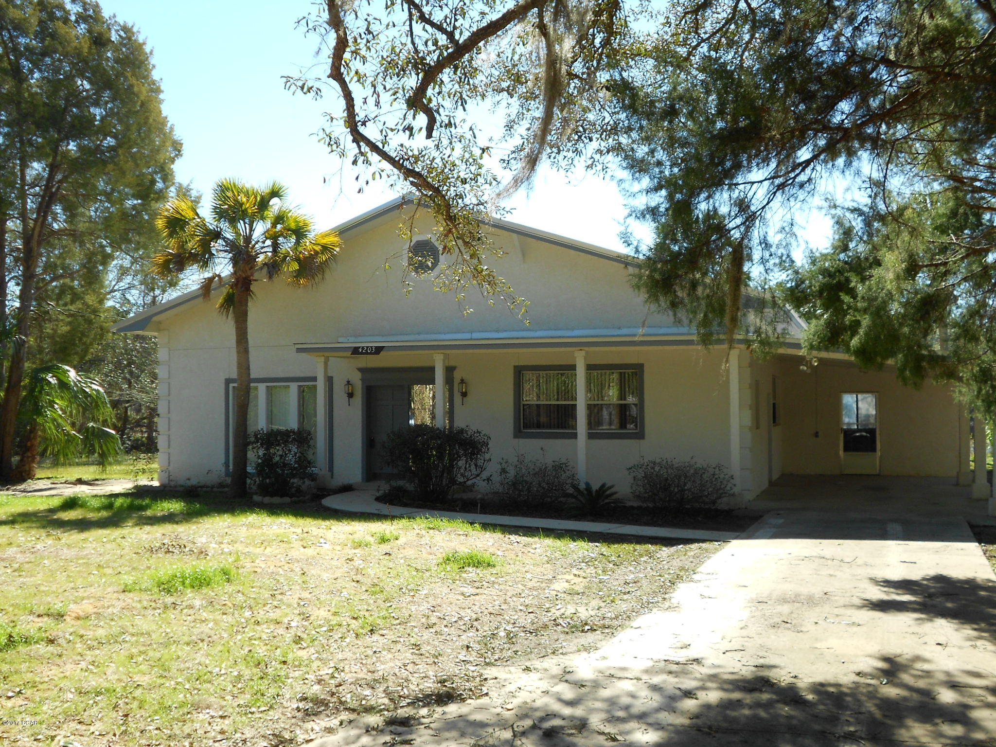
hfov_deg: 50.1
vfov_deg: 38.7
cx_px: 498
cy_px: 374
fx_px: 1065
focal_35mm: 37
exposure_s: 1/320
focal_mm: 6.7
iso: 80
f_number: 3.9
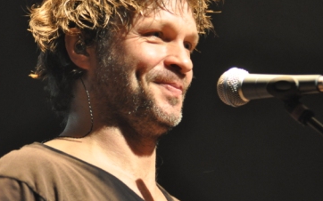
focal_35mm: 285
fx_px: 2505
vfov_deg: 4.6
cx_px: 167
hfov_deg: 7.4
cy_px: 75
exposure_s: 1/20
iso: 1600
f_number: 4.2
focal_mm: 135
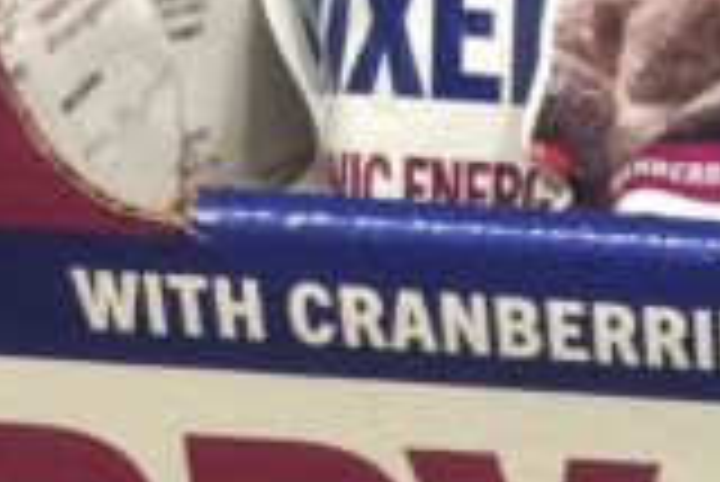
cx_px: 1350
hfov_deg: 10.0
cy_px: 847
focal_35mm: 193
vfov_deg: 7.0
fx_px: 3863
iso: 125
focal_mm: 4.15
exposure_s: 1/30
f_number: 2.2
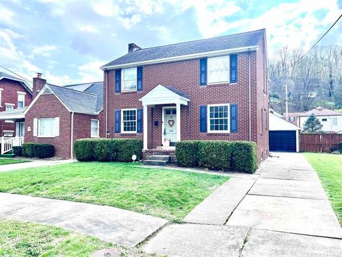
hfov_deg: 67.3
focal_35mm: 26
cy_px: 128
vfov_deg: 53.1
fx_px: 257
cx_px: 171
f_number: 1.5
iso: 50
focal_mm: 5.7
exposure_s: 1/2353
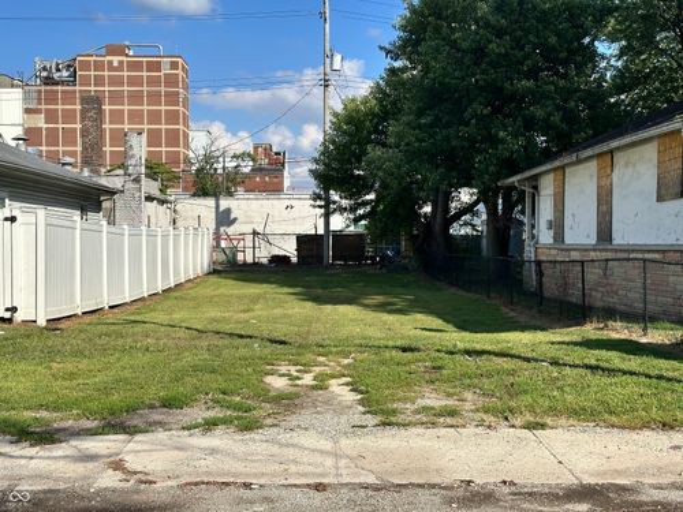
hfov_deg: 39.7
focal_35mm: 48
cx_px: 342
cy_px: 256
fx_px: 947
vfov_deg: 30.3
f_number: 1.78
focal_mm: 6.86
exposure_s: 1/4367
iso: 64
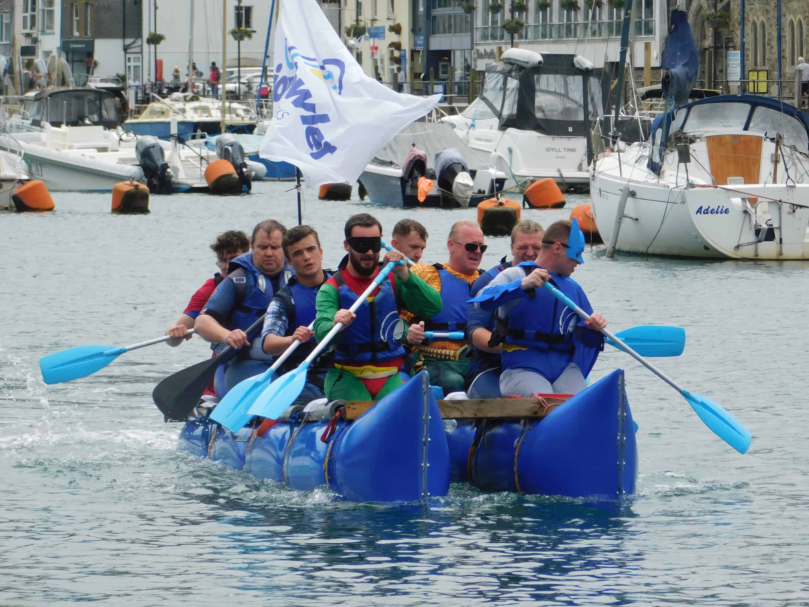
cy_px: 304
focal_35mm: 232
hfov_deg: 8.5
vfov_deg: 6.4
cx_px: 404
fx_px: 5422
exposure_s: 1/500
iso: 125
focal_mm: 41.3
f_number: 5.6
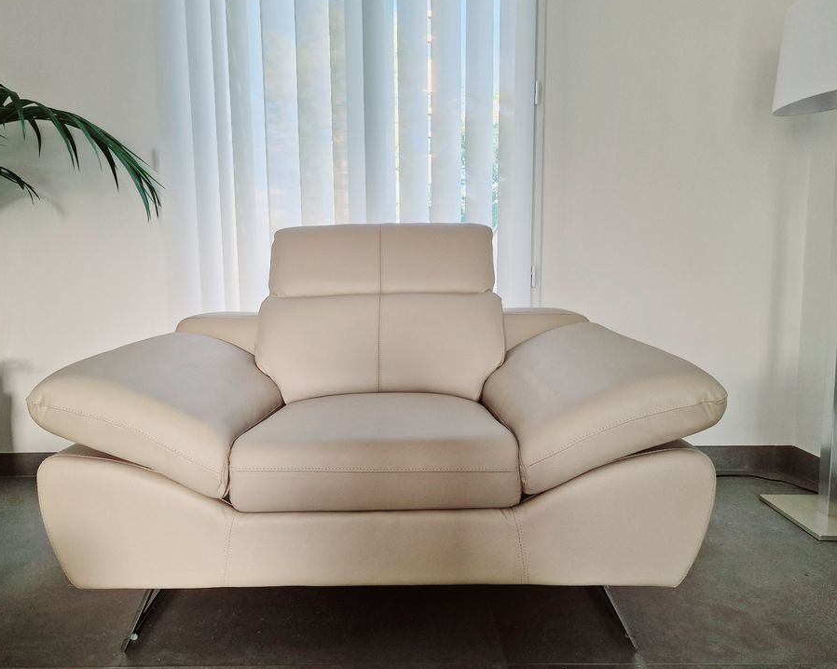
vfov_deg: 56.8
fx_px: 619
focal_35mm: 25
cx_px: 385
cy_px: 337
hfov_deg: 68.0
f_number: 1.8
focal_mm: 6.4
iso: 200
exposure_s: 1/100
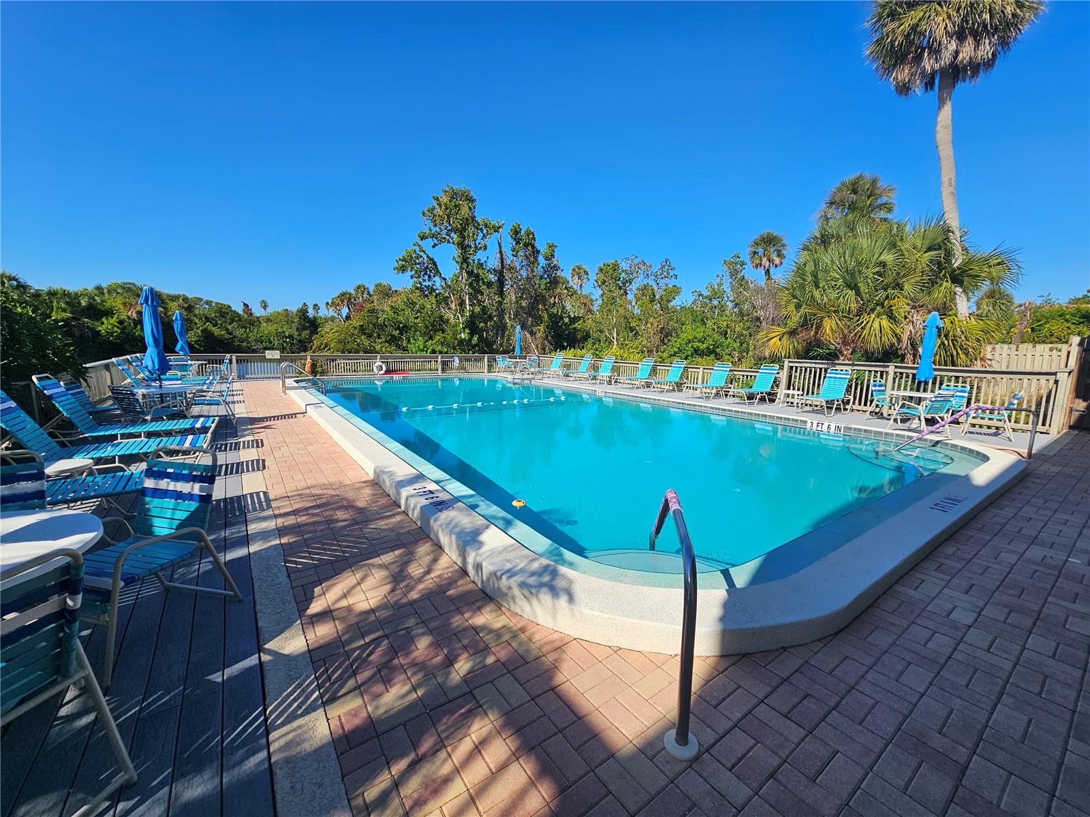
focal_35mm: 13
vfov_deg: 89.9
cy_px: 408
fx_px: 409
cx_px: 545
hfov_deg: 106.2
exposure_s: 1/2723
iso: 50
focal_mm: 2.2
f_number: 2.2
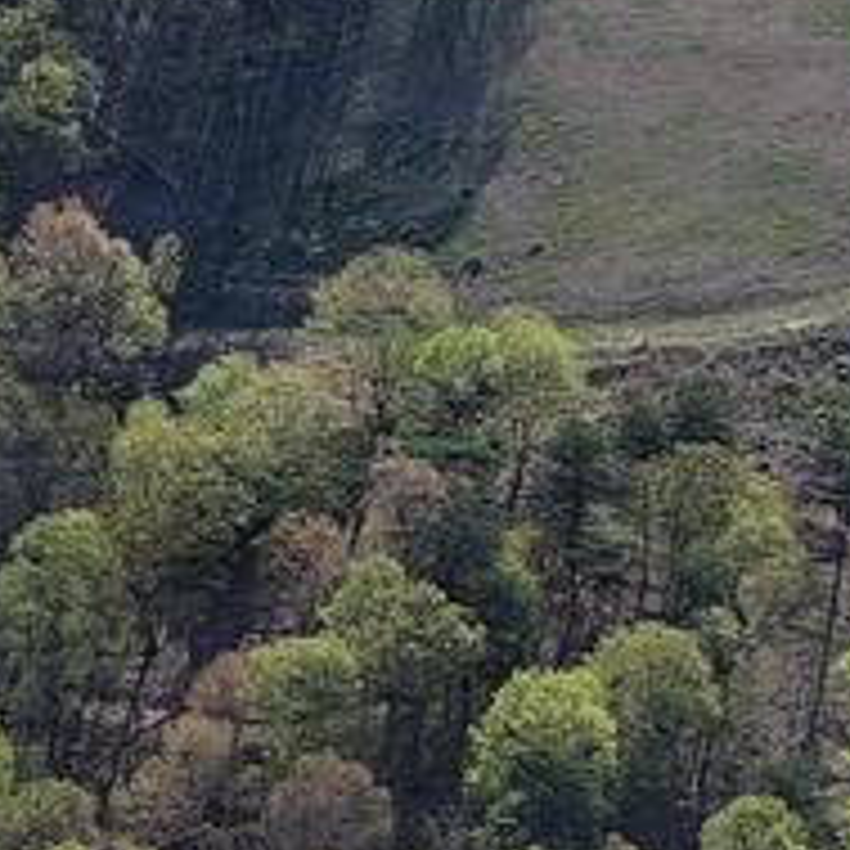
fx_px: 7418
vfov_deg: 6.6
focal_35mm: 267
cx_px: -810
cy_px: 160
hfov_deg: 6.4
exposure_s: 1/821
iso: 100
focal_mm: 10.57
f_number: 2.8
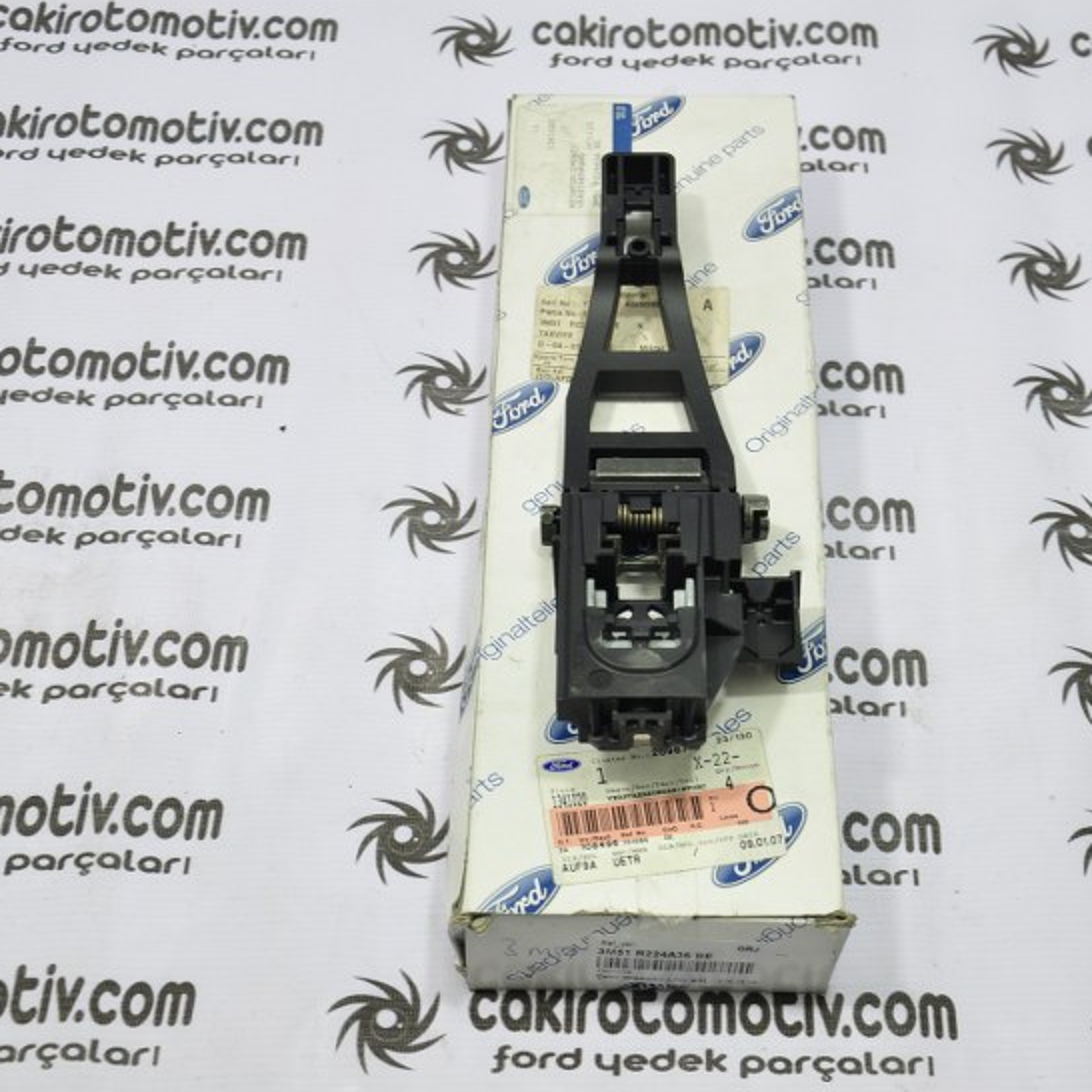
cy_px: 554
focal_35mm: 63
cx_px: 652
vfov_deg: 27.3
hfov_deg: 27.2
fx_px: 2248
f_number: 4.5
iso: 250
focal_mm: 30
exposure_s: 1/40
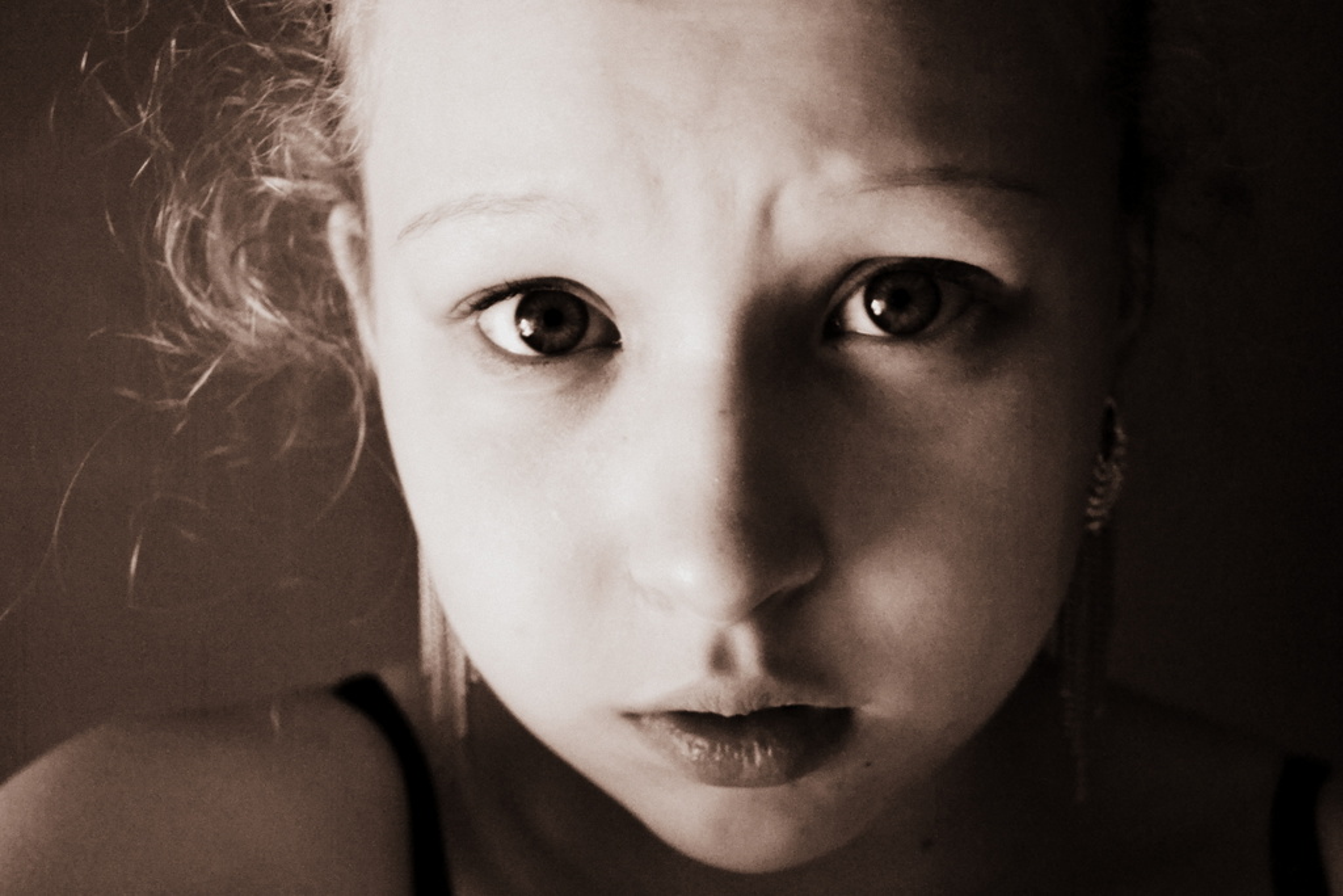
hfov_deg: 41.1
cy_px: 448
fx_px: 1791
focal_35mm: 48
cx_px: 672
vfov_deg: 28.1
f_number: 4.8
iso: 1600
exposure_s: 1/6
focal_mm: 32
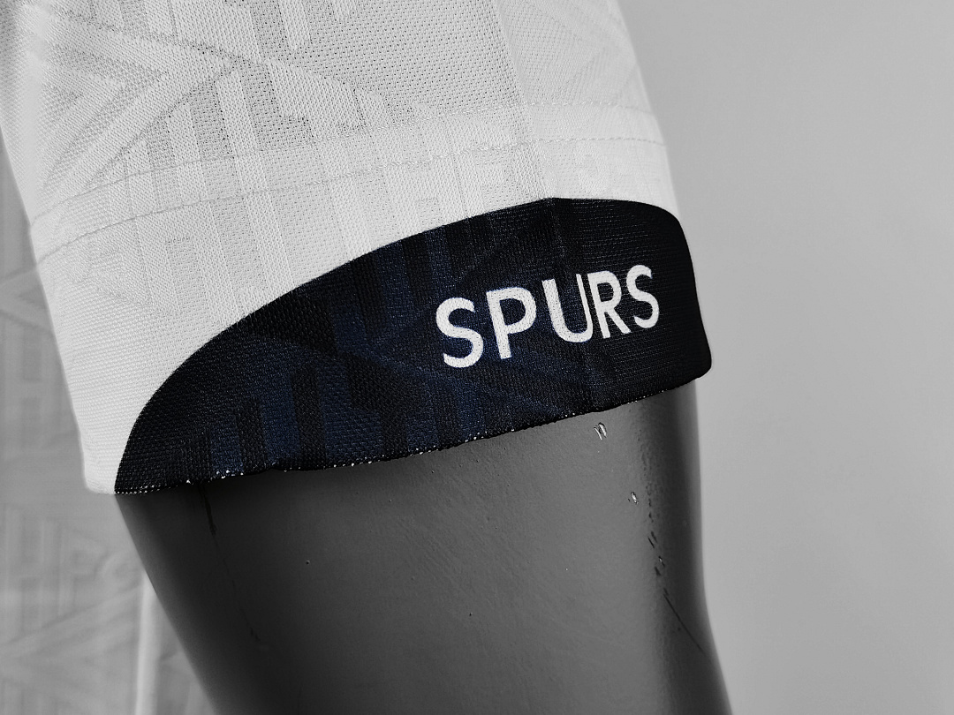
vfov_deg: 36.8
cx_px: 477
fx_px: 1075
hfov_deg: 47.9
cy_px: 358
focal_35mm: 39
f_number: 1.8
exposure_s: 1/100
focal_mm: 5.58
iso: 160
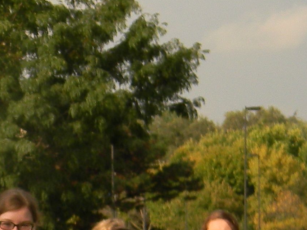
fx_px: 1960
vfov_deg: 6.7
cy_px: 273
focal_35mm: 221
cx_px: -395
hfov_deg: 8.3
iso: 80
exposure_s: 1/730
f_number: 3.9
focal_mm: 8.6
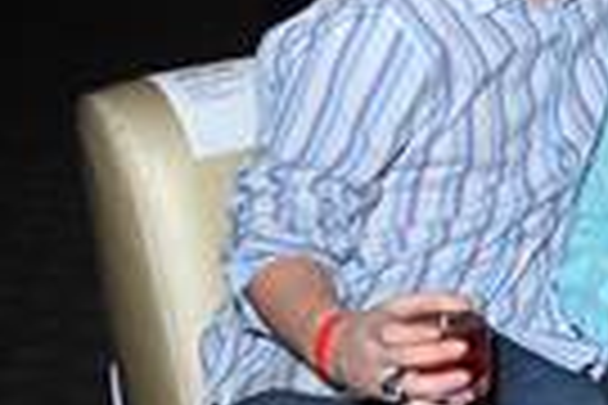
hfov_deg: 16.4
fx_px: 1655
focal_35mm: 98
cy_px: -90
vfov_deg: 13.5
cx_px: 1189
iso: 1000
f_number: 3.5
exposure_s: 1/100
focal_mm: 24
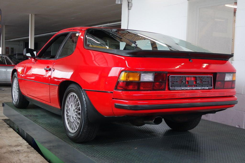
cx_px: 122
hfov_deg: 43.6
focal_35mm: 45
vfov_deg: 29.8
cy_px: 82
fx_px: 306
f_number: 4.5
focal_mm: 17
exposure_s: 1/50
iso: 800
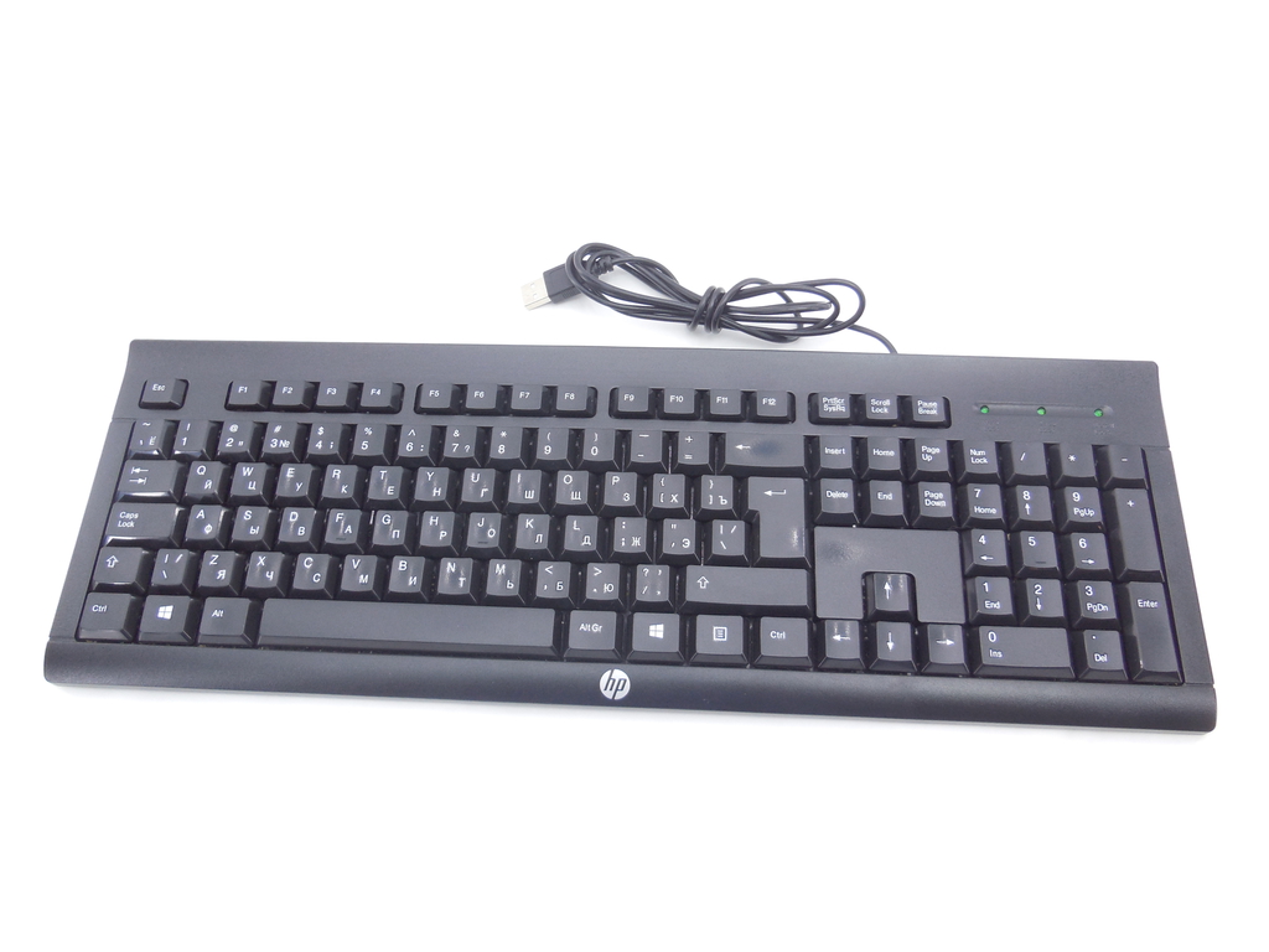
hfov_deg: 69.4
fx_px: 916
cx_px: 634
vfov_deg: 54.9
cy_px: 476
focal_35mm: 25
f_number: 3.1
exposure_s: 1/50
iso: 125
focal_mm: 4.5
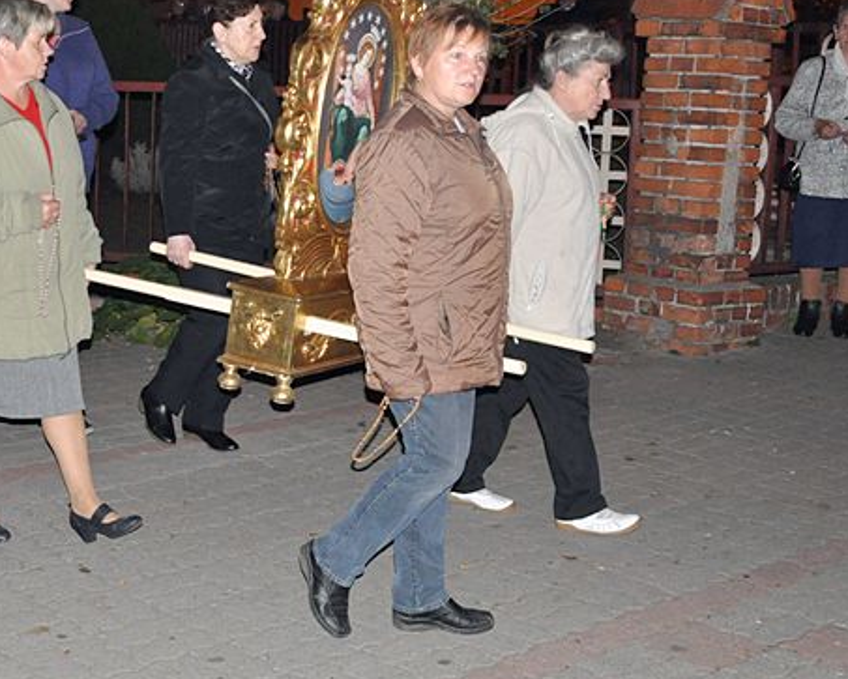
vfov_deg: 26.2
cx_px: 155
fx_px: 1457
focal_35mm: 58
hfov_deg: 31.5
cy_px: 250
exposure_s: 1/60
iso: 2000
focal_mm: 22
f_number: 5
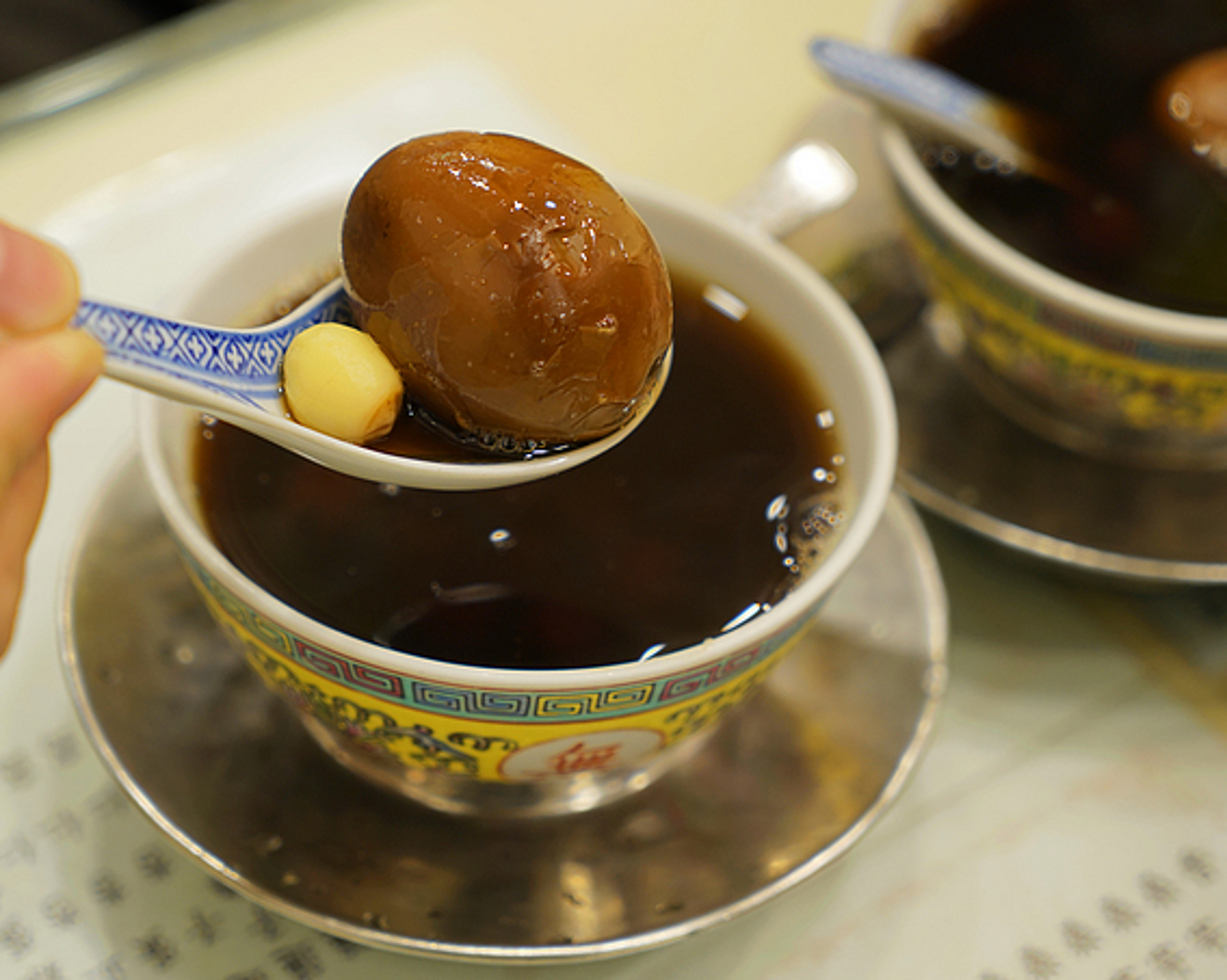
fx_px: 2904
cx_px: 483
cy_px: 493
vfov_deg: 19.2
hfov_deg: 23.8
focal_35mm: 80
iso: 400
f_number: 4
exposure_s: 1/25
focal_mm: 70
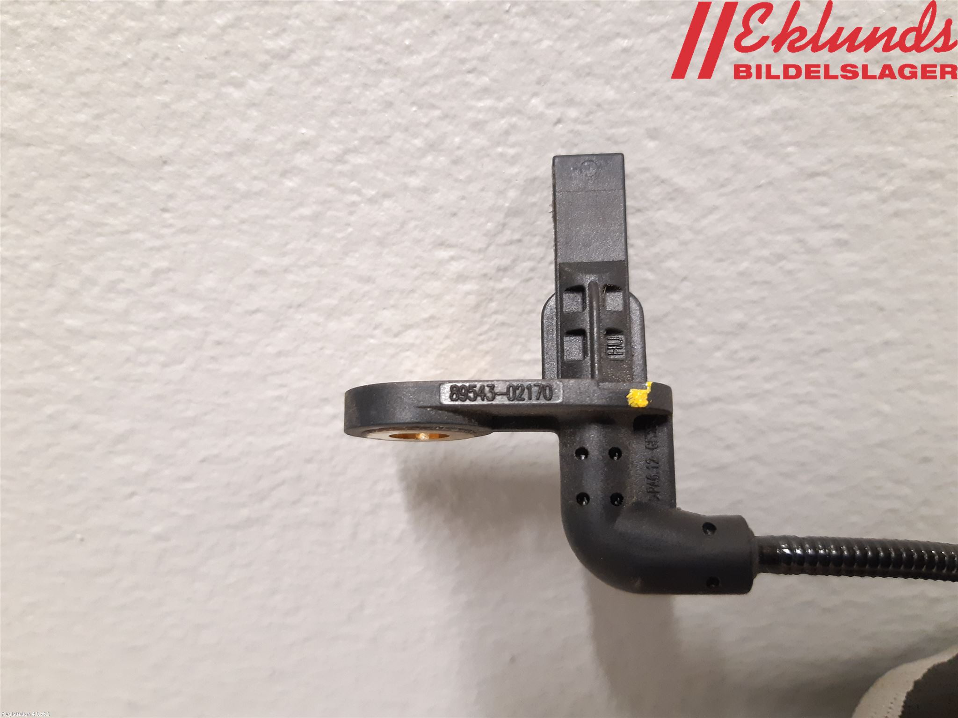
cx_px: 479
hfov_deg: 67.3
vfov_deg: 53.1
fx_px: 720
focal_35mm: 26
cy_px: 359
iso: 250
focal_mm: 3.93
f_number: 1.7
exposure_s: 1/25
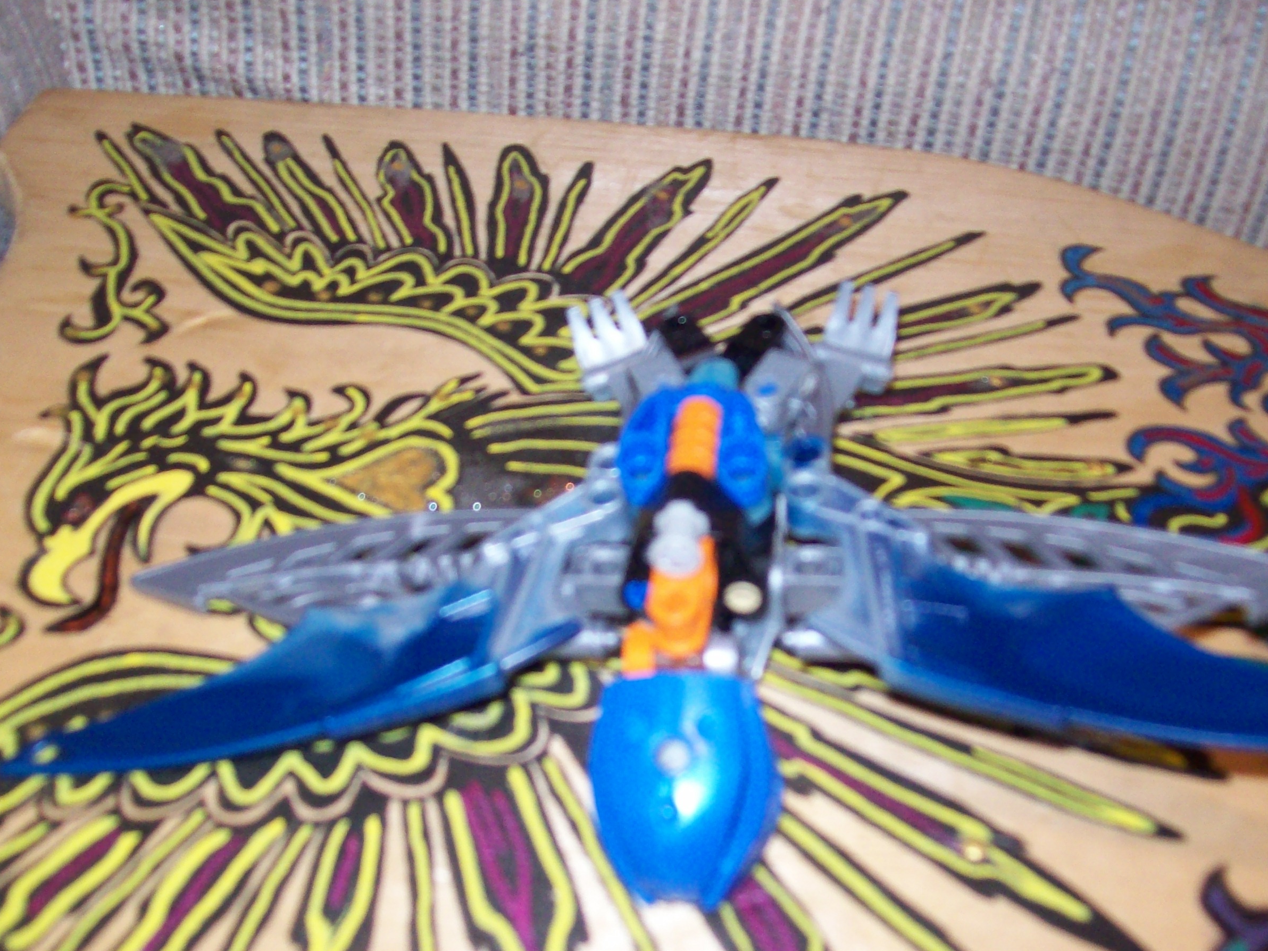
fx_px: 1575
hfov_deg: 43.8
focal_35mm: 43
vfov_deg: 33.5
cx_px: 676
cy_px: 564
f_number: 2.7
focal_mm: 6
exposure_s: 1/64
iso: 200
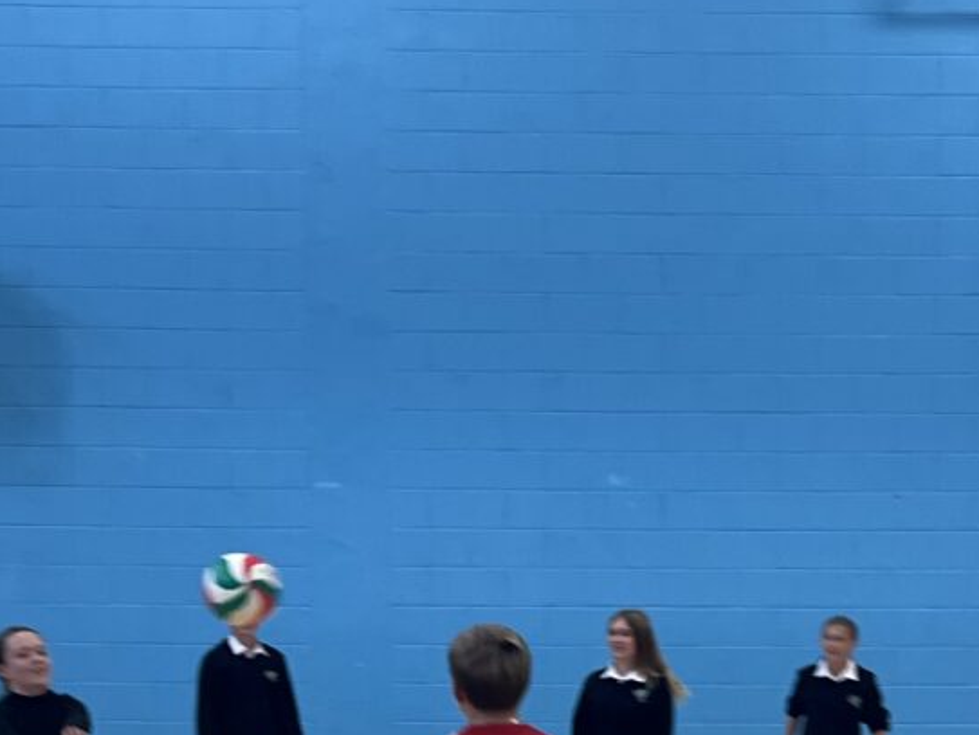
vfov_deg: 14.7
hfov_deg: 19.9
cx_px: 660
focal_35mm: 98
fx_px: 2773
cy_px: 839
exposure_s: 1/100
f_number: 1.5
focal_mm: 5.7
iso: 100
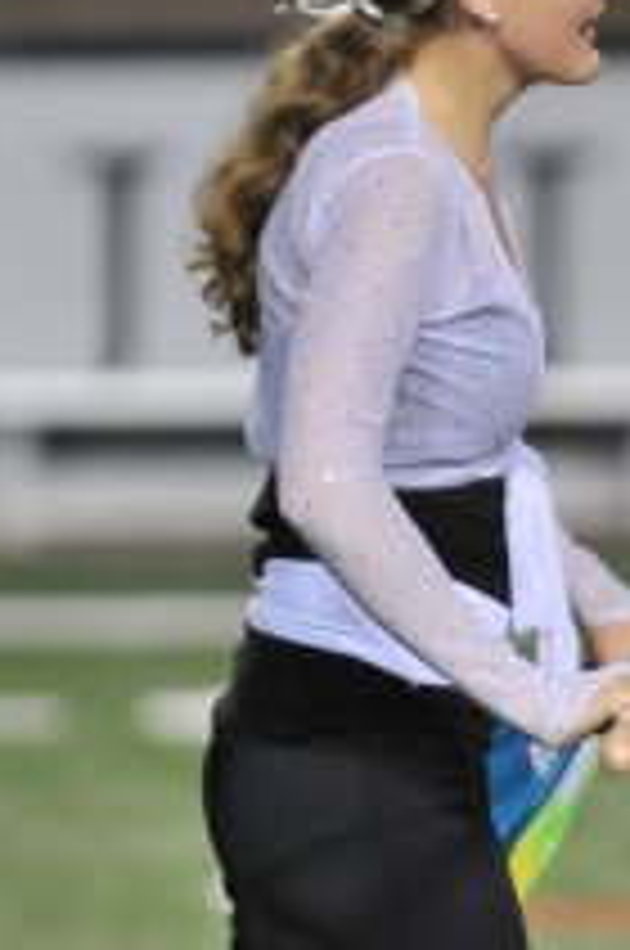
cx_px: 488
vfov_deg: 2.4
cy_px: 716
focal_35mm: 852
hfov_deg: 1.6
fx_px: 22437
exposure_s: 1/320
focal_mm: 200
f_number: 2.8
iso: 800
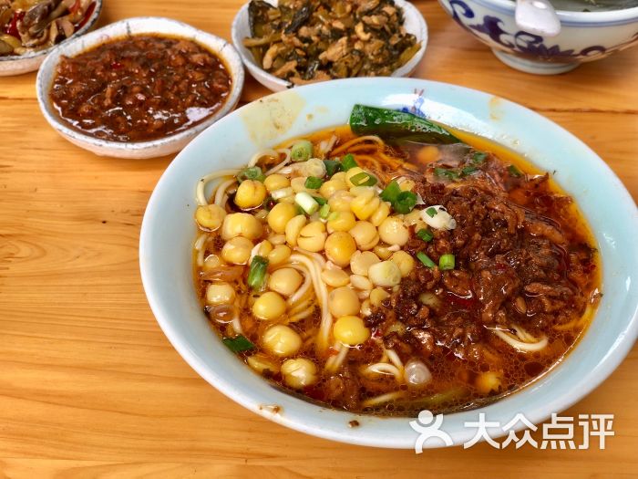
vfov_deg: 28.0
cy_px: 240
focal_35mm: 52
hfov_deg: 36.8
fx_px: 958
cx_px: 319
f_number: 2.4
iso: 25
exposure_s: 1/99
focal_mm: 6
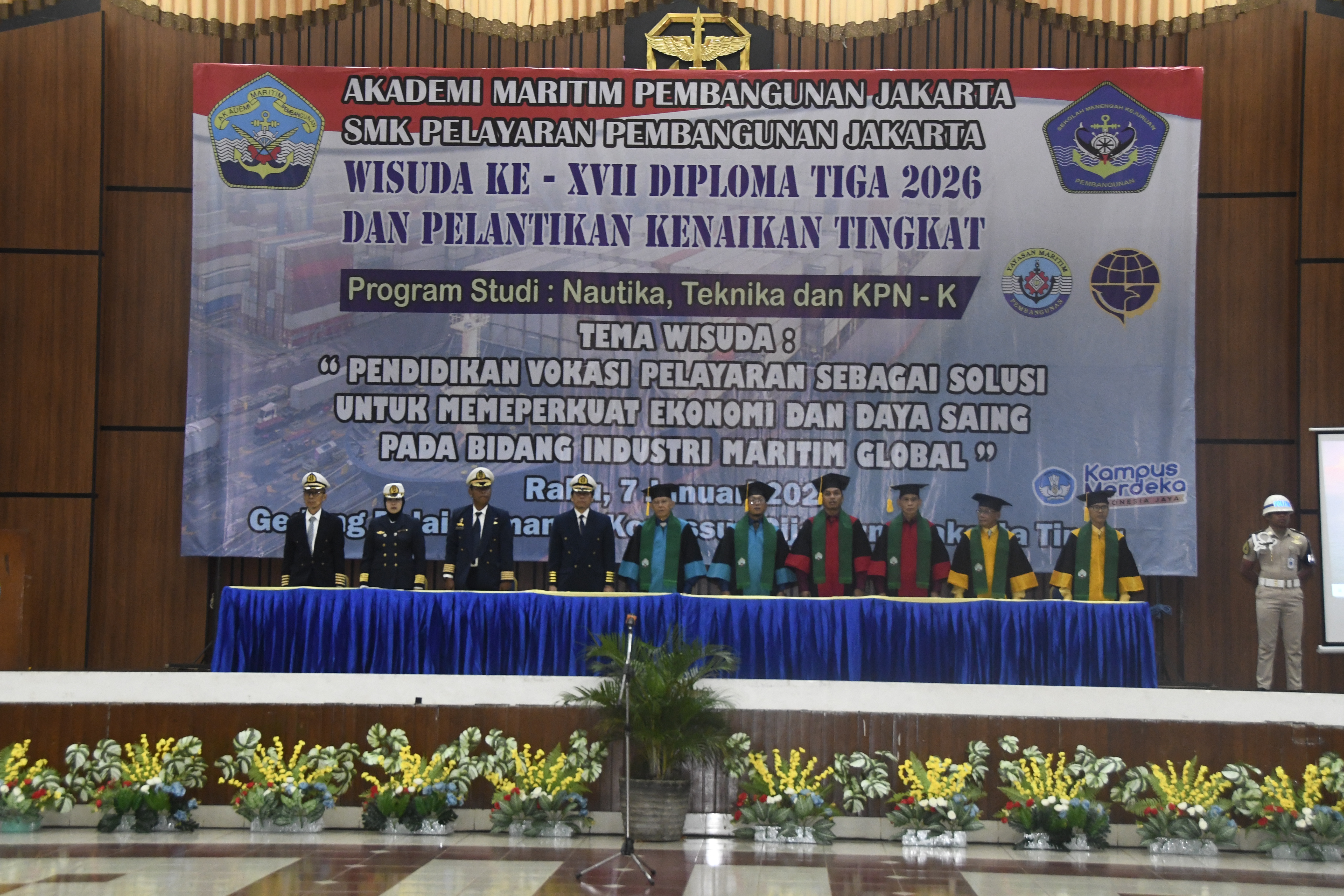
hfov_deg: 36.9
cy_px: 448
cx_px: 672
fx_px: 2016
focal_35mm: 54
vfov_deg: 25.1
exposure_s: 1/60
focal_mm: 36
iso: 3200
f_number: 5.6
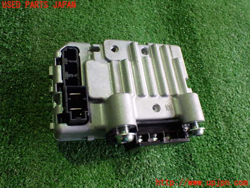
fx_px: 217
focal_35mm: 30
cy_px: 94
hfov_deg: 60.0
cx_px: 125
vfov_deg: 46.8
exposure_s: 1/125
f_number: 2.3
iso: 800
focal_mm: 5.4
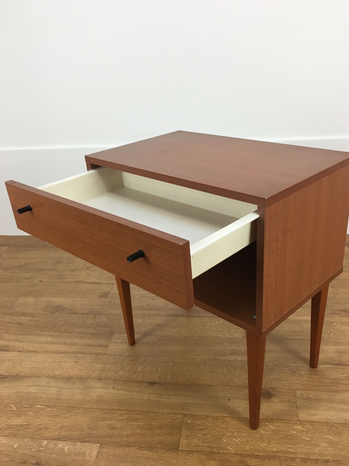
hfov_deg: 45.4
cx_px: 180
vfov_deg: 58.3
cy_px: 247
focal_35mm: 31
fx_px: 417
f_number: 2.2
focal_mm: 4.15
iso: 40
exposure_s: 1/33
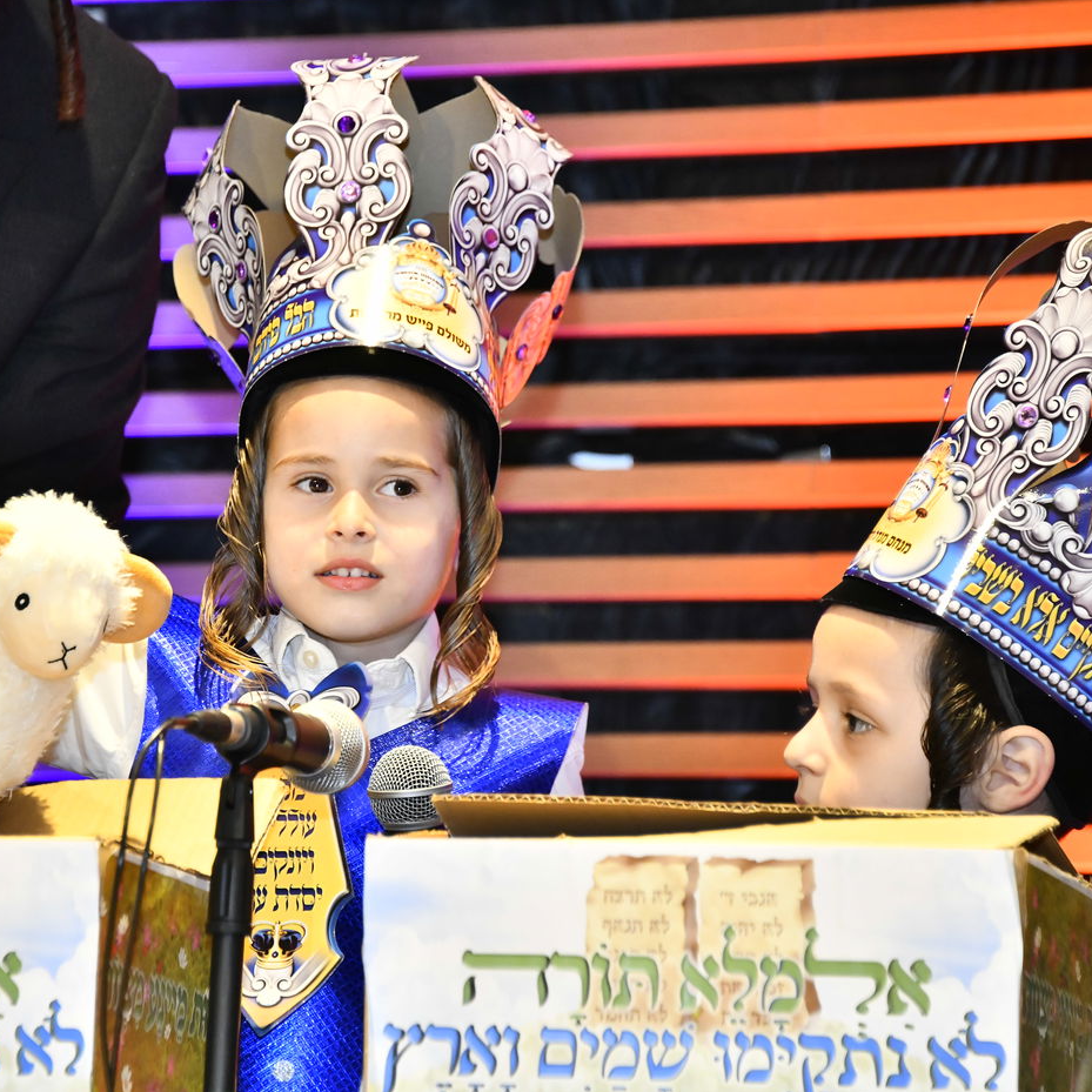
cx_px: 337
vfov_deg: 6.5
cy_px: 546
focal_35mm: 269
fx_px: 9601
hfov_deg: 6.5
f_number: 5.6
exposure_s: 1/100
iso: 2500
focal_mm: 210
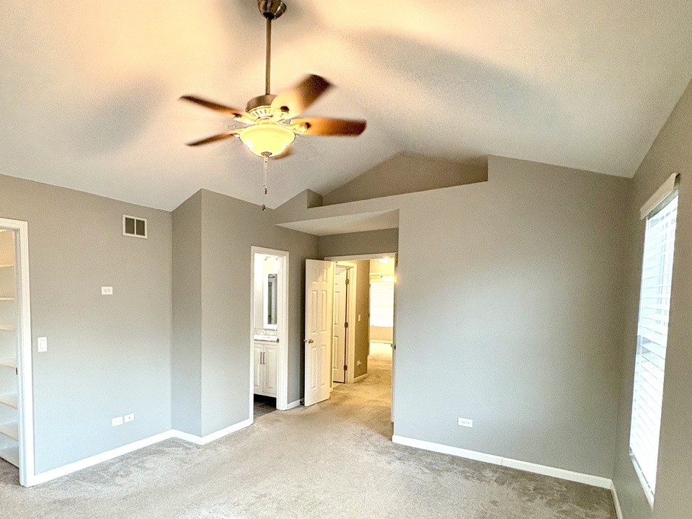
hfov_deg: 76.3
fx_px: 420
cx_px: 227
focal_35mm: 21
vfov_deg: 62.6
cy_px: 323
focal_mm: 2.22
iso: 320
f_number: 2.2
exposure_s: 1/120
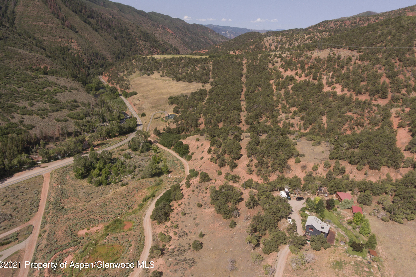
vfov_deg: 59.3
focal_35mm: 21
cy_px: 121
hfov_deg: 81.2
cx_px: 206
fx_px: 243
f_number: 2.8
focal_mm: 3.61
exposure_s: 1/1600
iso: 100
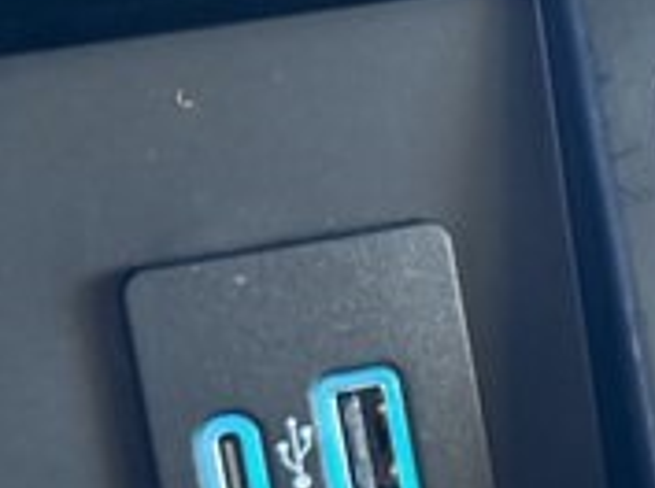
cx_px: 1003
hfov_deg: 10.9
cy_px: 384
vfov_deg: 8.5
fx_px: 3286
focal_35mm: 174
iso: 500
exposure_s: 1/27
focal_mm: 6.86
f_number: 1.78
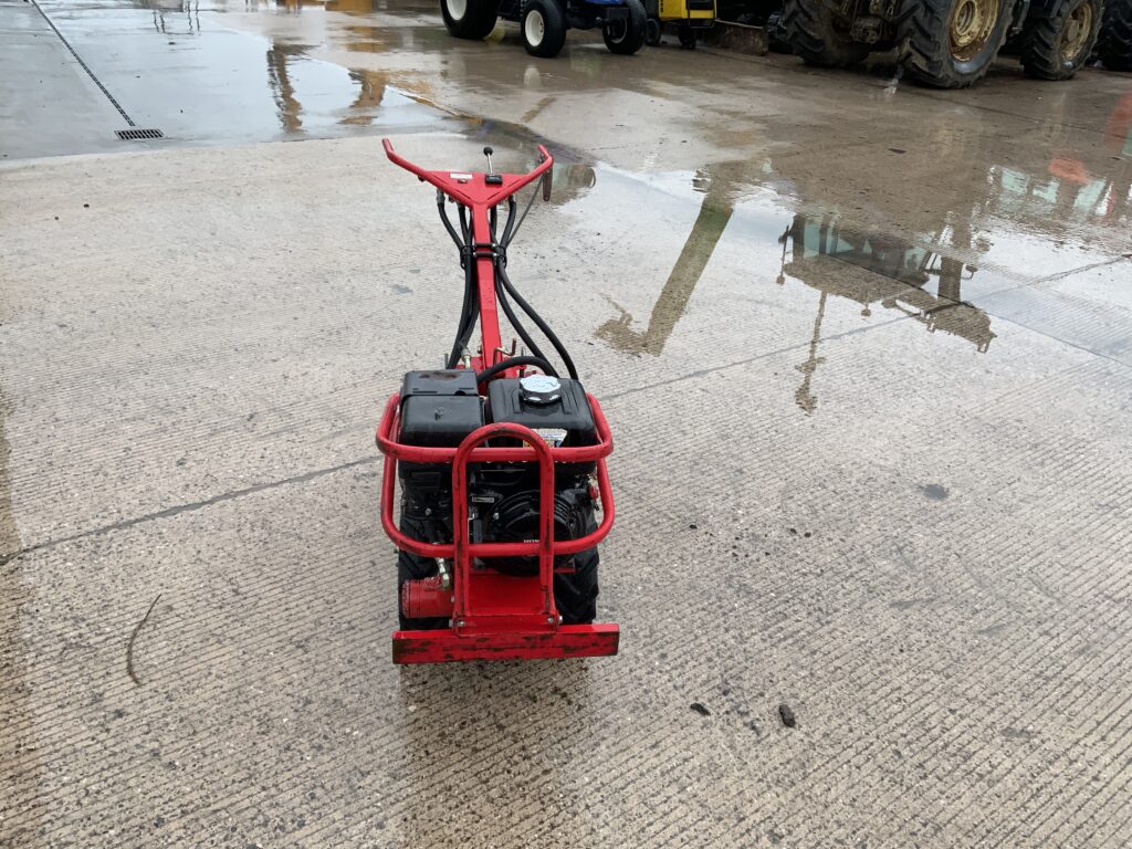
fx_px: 948
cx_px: 566
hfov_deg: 61.7
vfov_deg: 48.2
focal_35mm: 29
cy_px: 424
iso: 16
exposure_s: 1/367
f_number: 1.8
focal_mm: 3
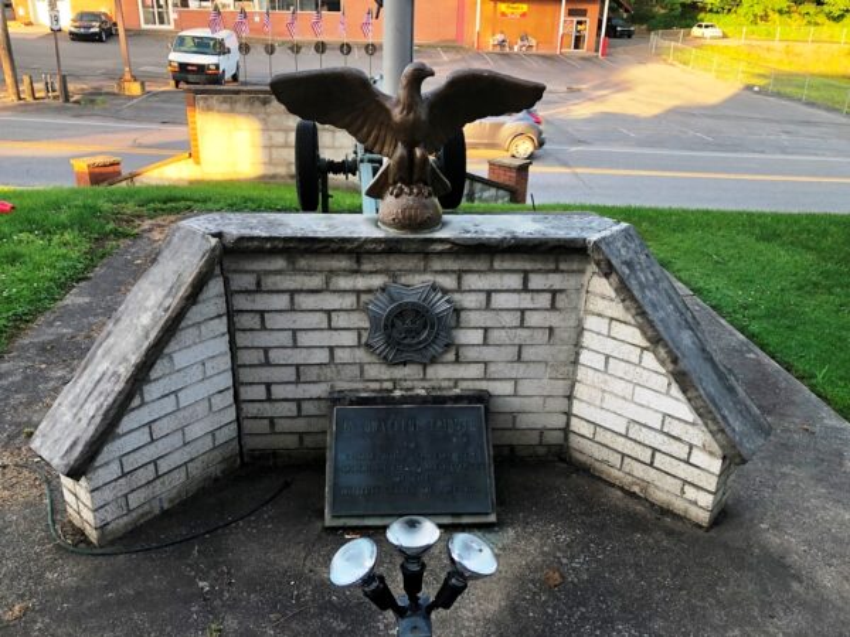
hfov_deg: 63.4
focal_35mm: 28
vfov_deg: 49.7
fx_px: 688
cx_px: 425
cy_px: 318
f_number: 1.8
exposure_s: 1/120
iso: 40
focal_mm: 3.99
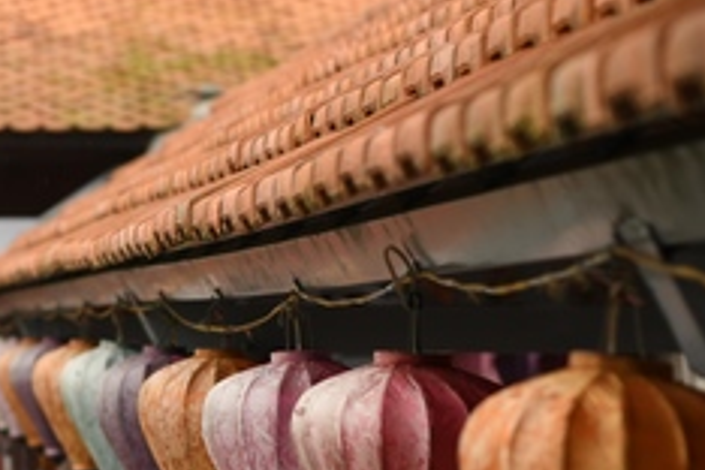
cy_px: 339
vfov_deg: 7.1
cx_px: 121
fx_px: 3799
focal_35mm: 194
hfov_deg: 10.6
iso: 250
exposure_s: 1/500
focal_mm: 70
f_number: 3.5
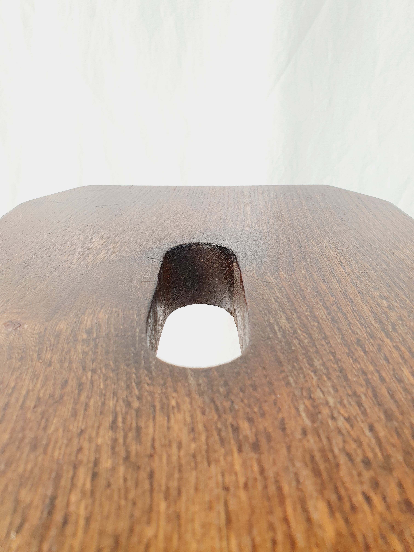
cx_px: 207
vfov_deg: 67.3
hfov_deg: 53.1
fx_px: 415
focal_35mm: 26
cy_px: 276
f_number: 2.4
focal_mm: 4.32
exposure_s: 1/173
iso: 50
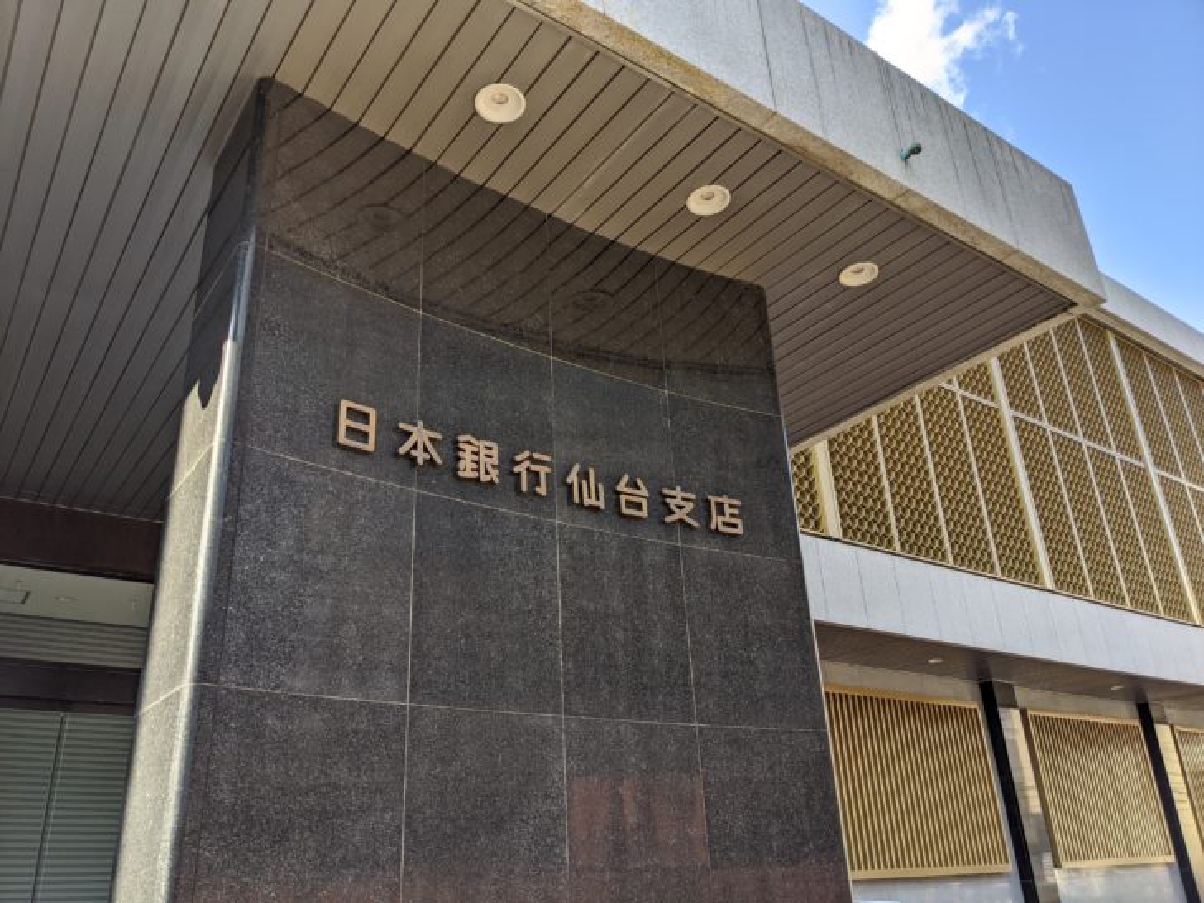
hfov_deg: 65.3
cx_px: 602
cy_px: 452
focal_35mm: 27
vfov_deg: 51.4
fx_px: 939
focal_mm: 4.38
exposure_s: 1/522
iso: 34
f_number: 1.73
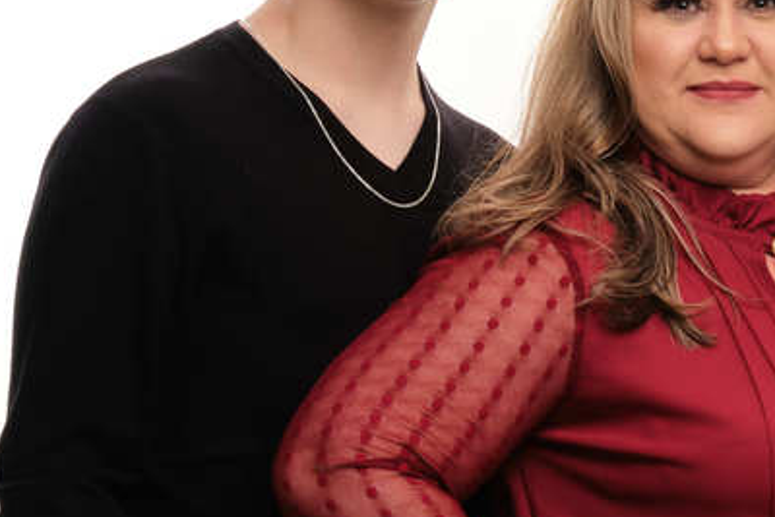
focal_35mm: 177
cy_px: 422
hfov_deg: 11.4
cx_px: 934
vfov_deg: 7.8
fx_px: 3812
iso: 160
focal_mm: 39.3
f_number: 8
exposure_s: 1/125
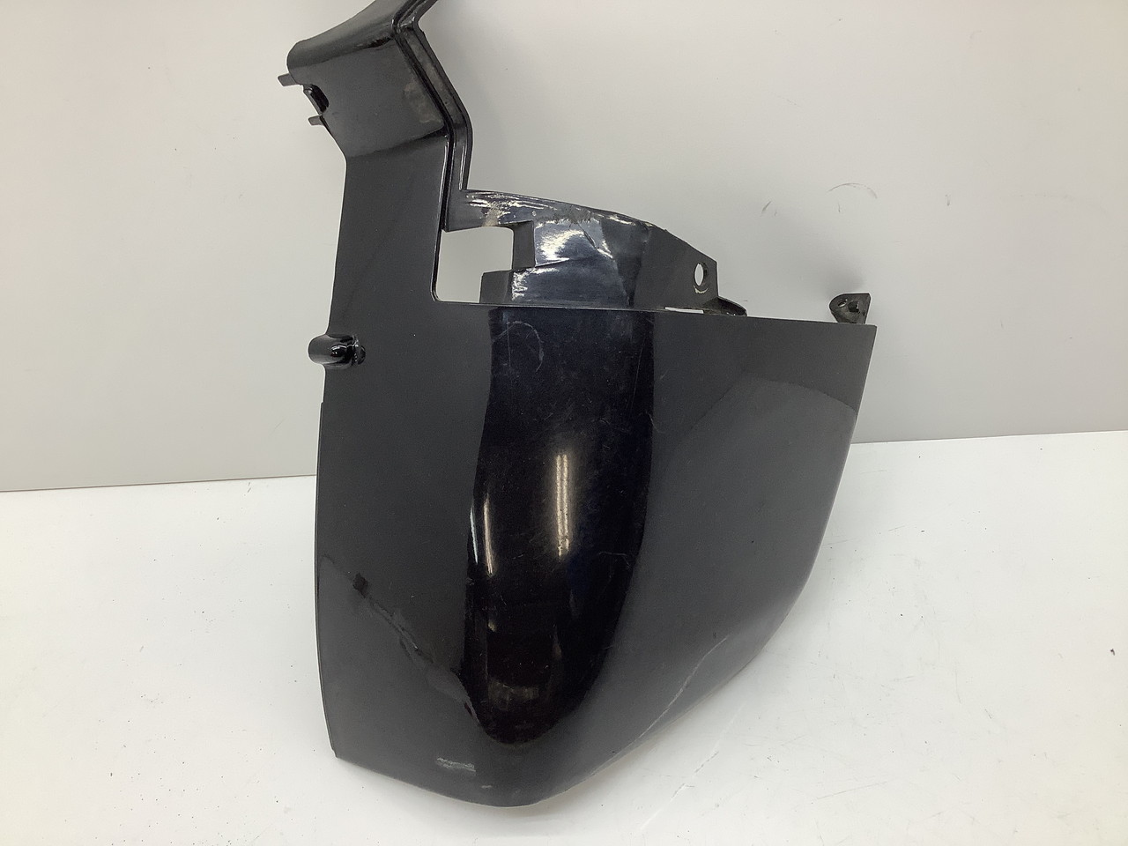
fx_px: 1010
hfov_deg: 58.4
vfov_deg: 45.4
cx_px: 564
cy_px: 423
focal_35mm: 31
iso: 64
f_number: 2.4
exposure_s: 1/120
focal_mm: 3.3
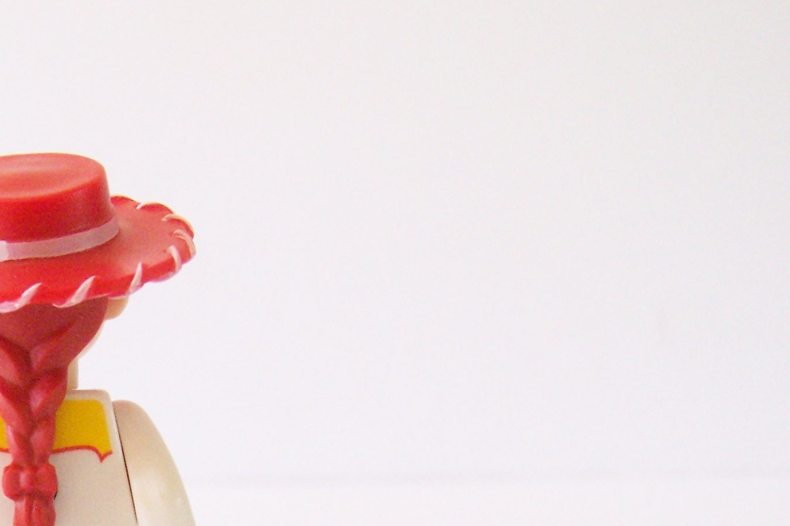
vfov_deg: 14.2
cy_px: 536
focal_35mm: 95
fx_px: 2084
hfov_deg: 20.9
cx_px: 47
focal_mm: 8
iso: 400
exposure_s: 1/90
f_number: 4
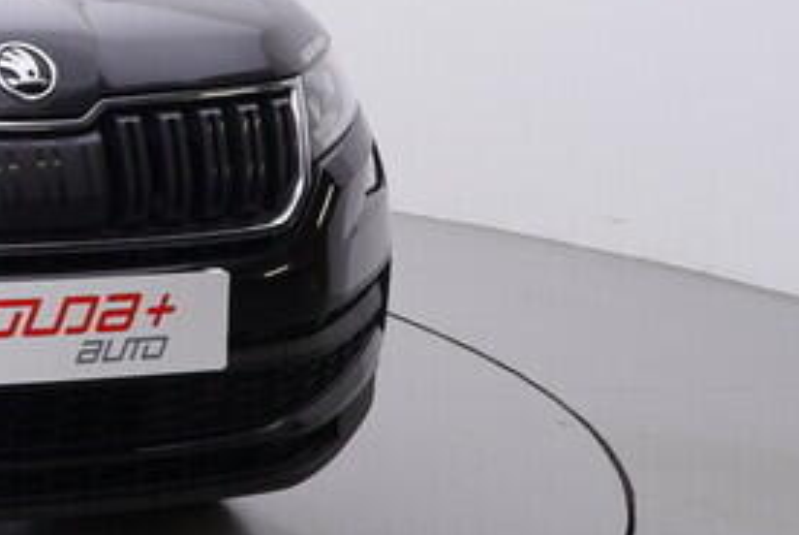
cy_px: 163
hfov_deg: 19.3
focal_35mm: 84
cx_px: -572
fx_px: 1863
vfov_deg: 16.3
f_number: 5
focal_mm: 15
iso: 200
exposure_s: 1/80
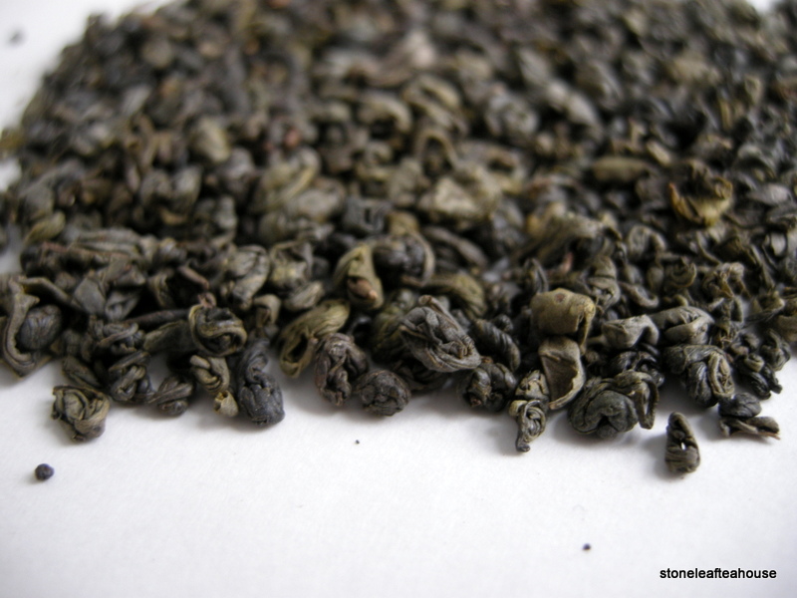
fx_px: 806
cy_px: 299
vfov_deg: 40.7
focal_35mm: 35
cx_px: 398
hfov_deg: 52.6
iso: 107
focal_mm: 7.5
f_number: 2.7
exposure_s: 1/59.7
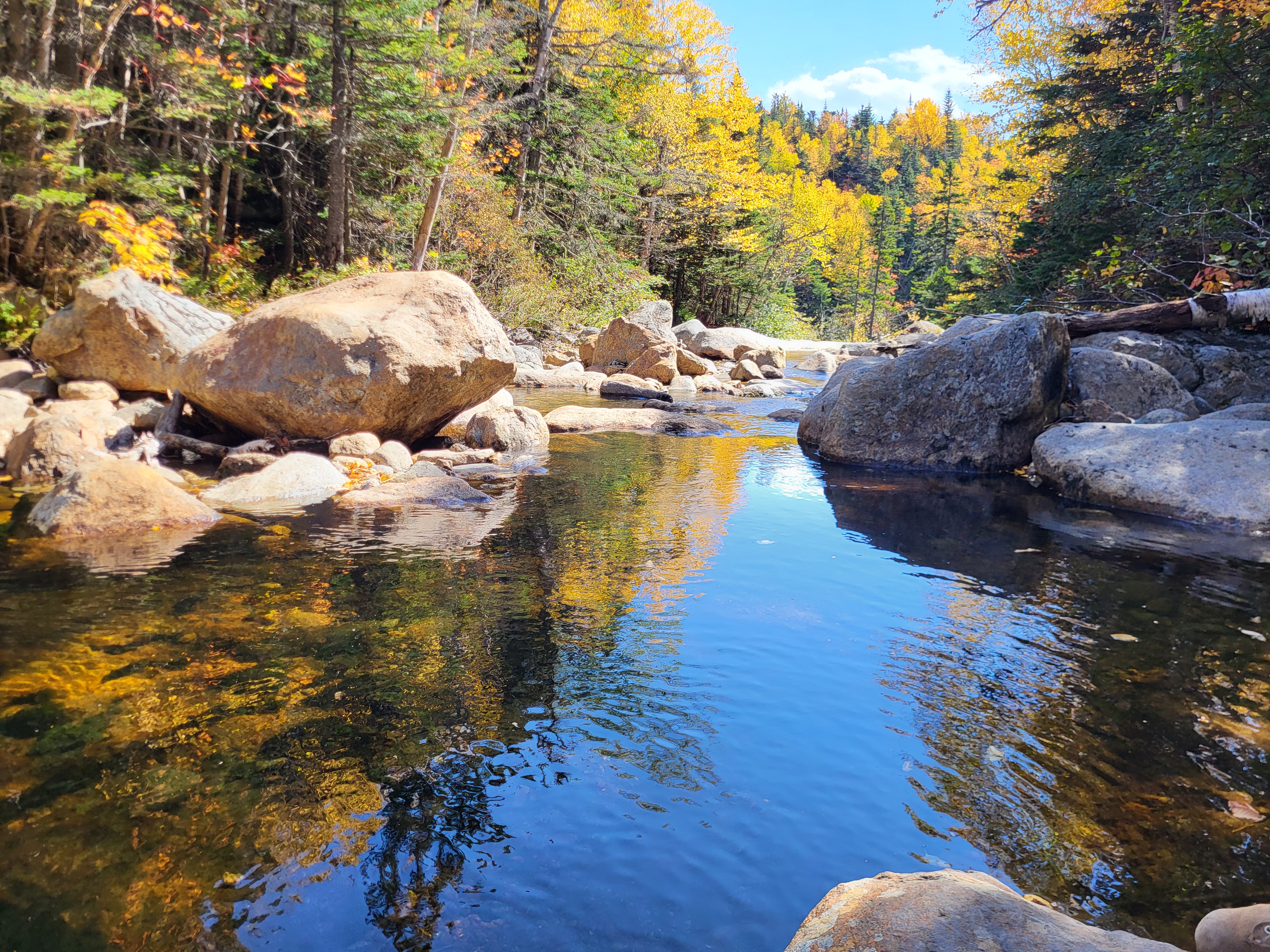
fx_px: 954
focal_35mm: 26
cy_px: 476
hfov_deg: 67.3
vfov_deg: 53.1
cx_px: 635
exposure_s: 1/551
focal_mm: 5.4
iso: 40
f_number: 1.8
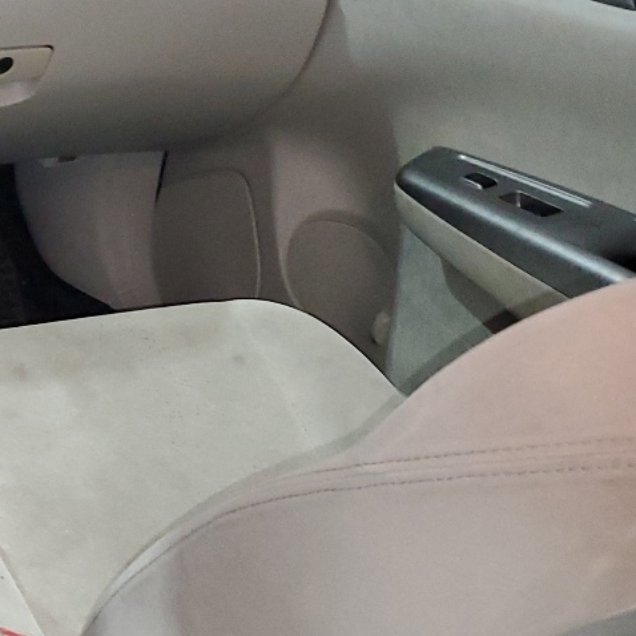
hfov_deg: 19.0
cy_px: 479
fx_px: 1601
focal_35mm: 77
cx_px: -390
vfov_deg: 22.3
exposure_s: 1/20
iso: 289
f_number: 1.5
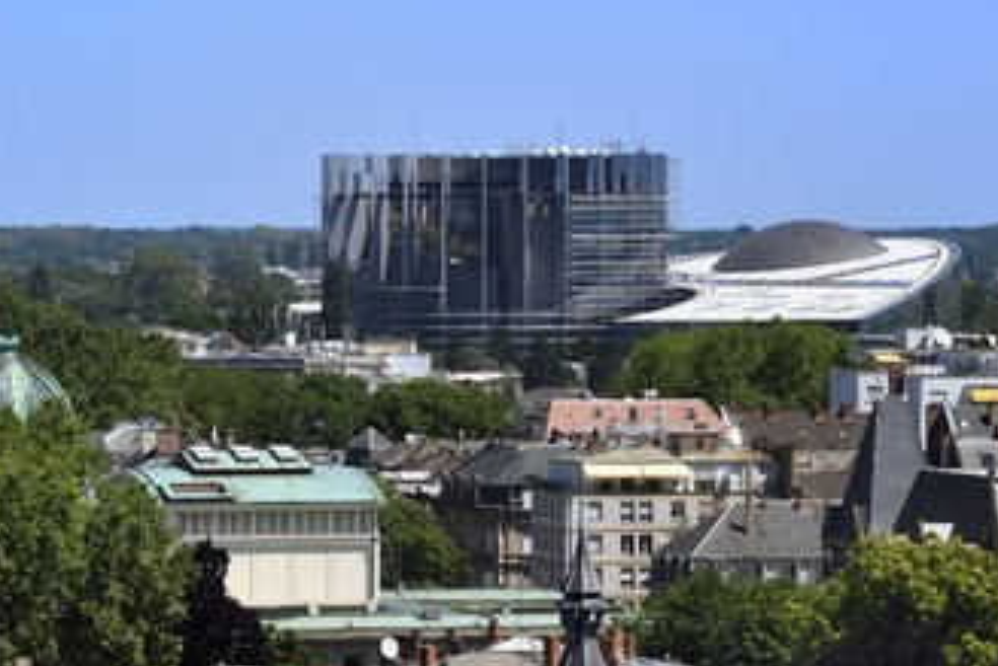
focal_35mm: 256
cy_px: 389
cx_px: 456
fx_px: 7100
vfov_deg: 5.4
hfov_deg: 8.0
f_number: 13
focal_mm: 200
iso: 200
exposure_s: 1/250
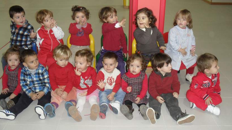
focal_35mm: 39
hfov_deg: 51.6
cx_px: 116
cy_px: 57
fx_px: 240
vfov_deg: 30.4
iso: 200
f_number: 3.2
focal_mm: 6.3
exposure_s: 1/45
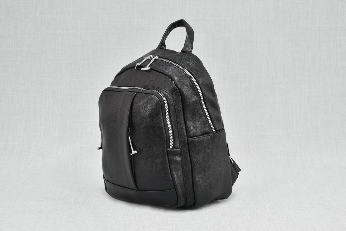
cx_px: 173
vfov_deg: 21.6
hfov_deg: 31.9
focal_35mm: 63
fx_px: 606
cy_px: 116
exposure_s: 1/10
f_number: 5.6
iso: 100
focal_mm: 42
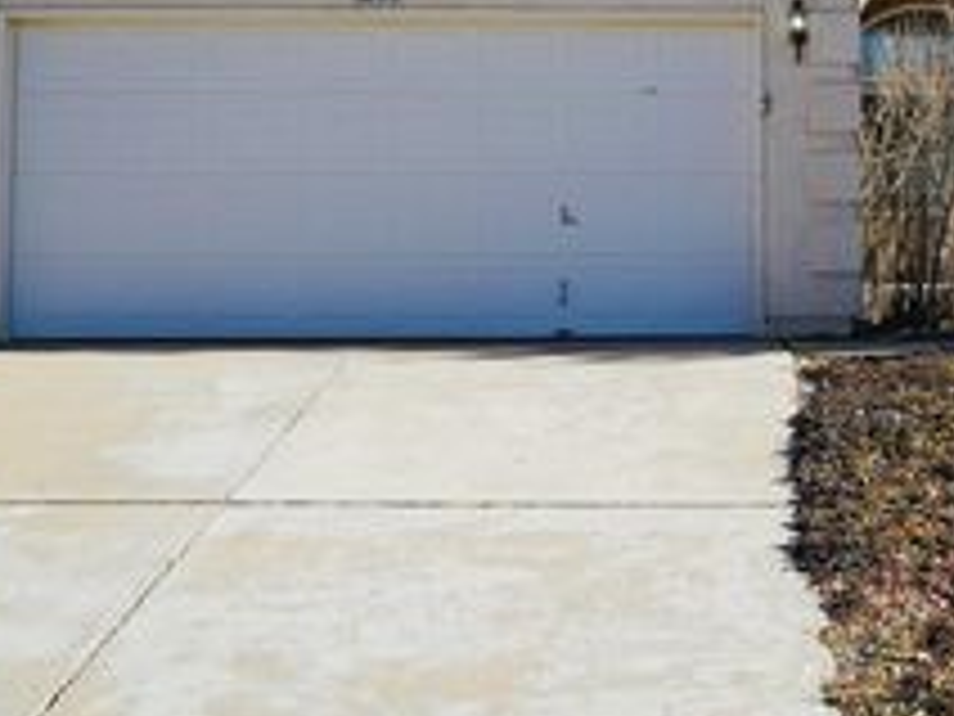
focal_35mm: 68
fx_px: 1874
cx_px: 846
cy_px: 135
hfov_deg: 27.6
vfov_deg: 21.3
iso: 320
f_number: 18
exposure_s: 1/200
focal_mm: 30
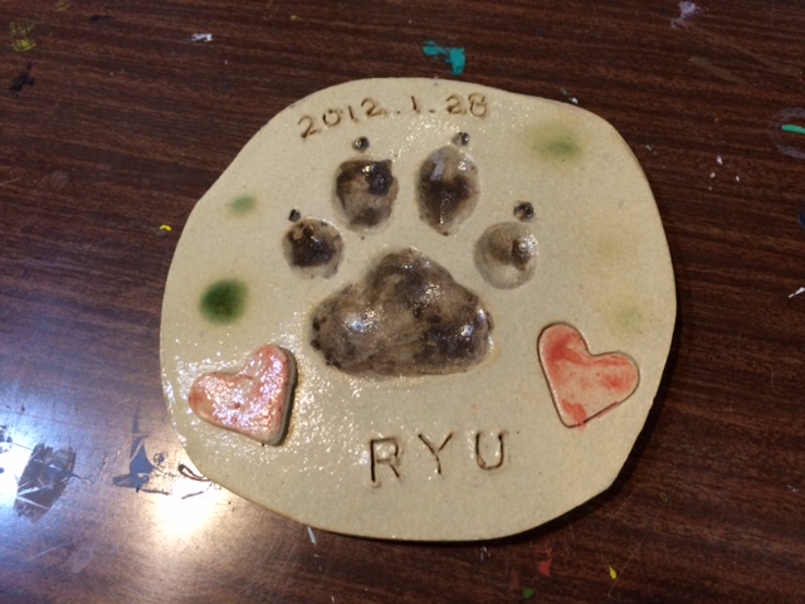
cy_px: 302
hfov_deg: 61.7
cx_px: 402
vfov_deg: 48.2
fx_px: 674
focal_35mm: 29
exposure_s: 1/30
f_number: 2.2
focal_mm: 4.15
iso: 160
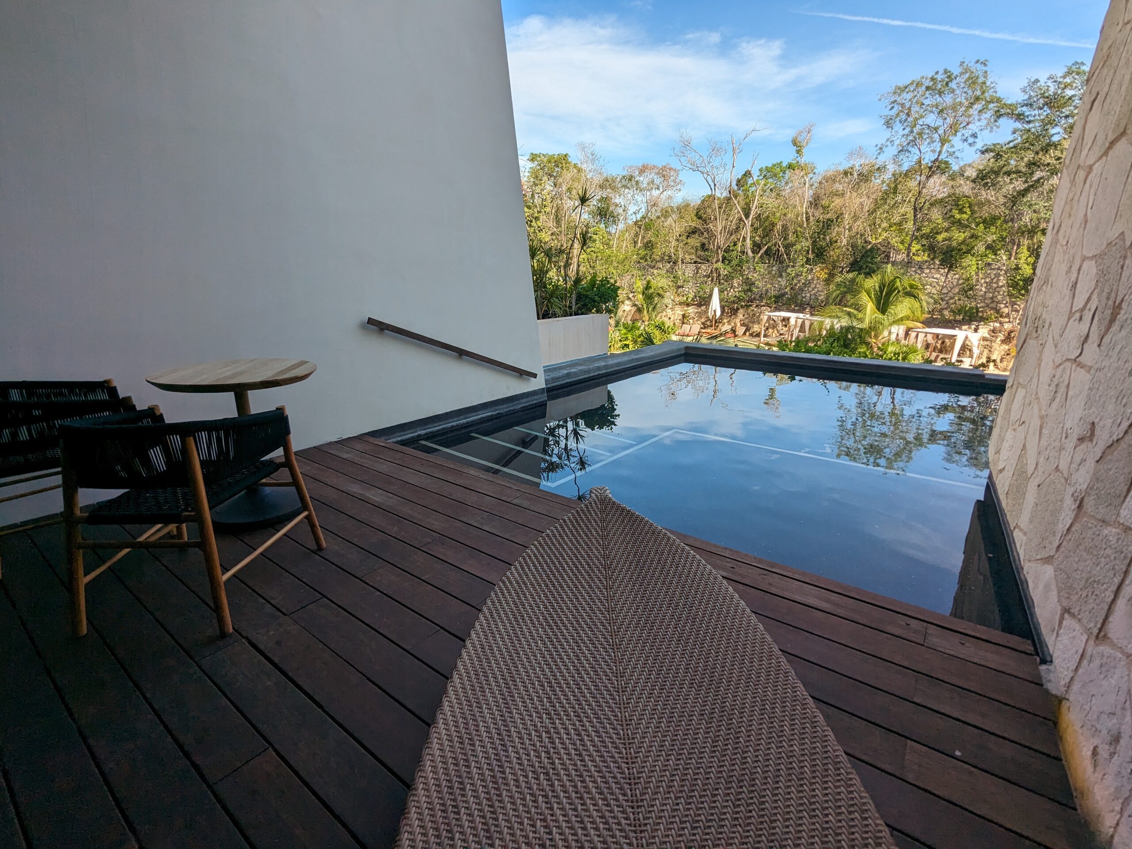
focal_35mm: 16
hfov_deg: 94.5
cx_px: 566
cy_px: 424
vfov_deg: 78.1
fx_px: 523
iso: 51
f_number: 2.2
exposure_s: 1/921
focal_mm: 2.35
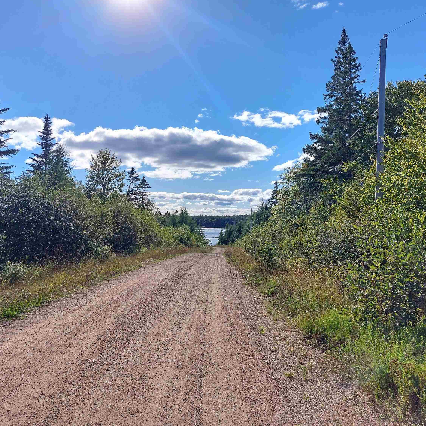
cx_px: 245
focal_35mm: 29
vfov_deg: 55.6
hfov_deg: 55.4
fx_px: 404
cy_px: 213
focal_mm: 5.23
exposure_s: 1/1084
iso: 25
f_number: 1.8
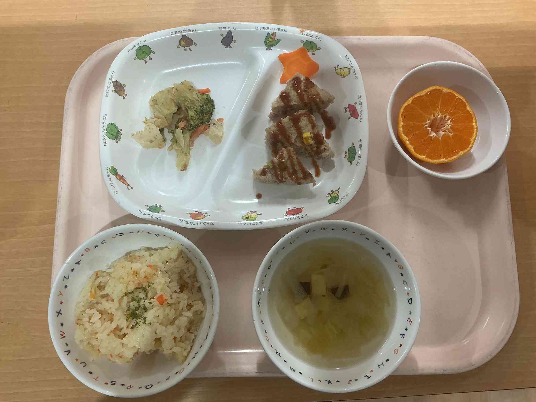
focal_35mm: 29
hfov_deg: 61.7
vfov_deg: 48.2
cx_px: 268
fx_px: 449
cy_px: 201
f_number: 1.8
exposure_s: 1/60
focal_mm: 3
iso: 100
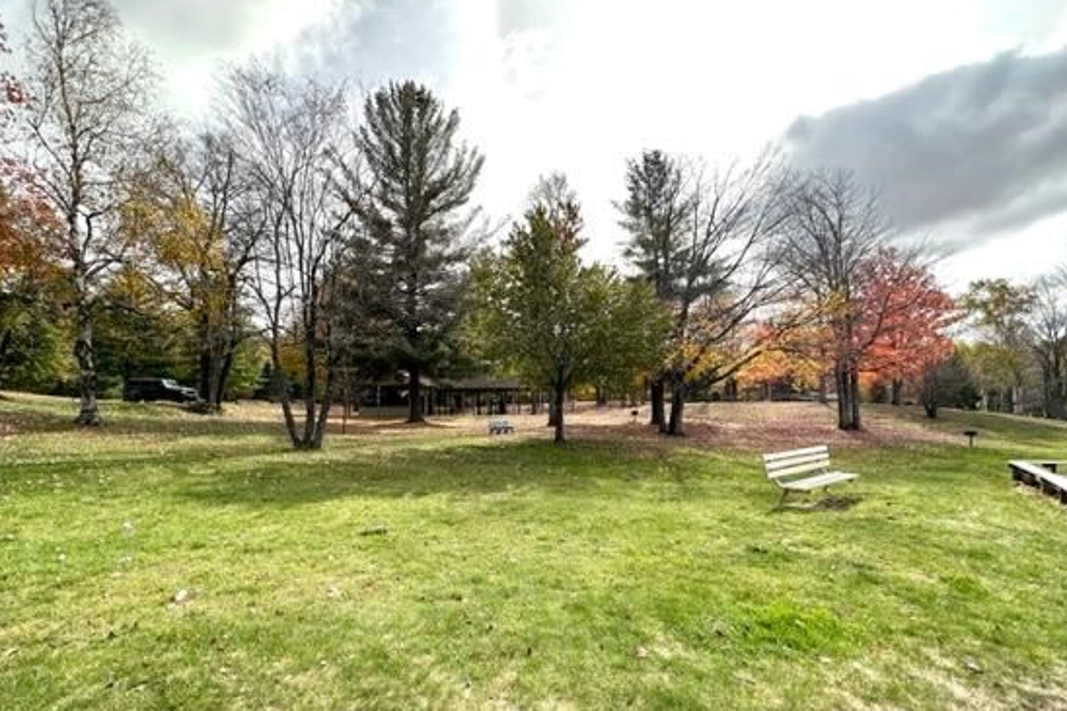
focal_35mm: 17
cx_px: 518
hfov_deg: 93.3
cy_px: 386
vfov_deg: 70.3
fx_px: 504
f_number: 2.2
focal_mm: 2.22
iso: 40
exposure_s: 1/988
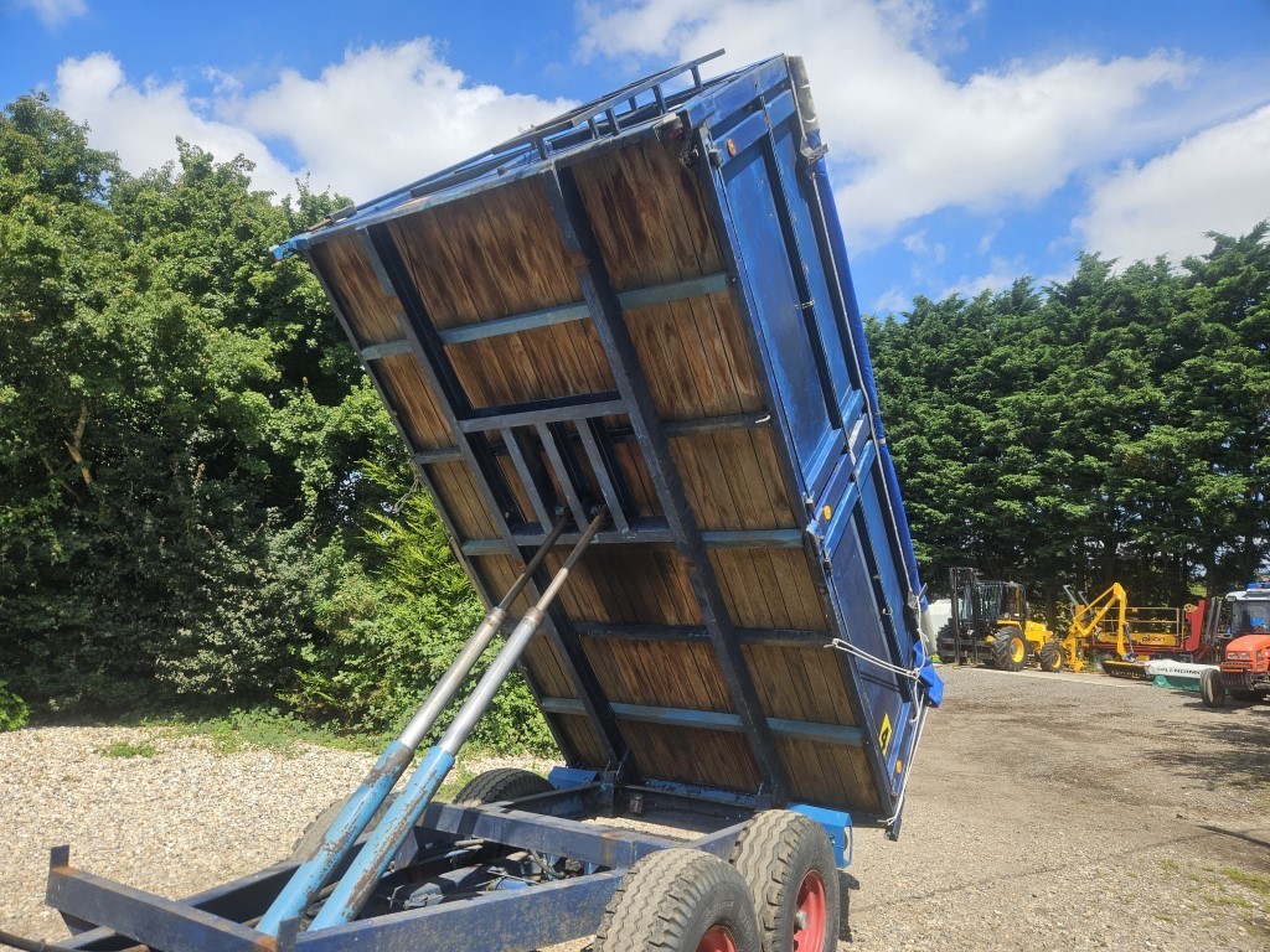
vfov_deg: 58.9
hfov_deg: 73.9
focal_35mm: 23
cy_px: 476
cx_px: 635
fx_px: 844
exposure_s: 1/1081
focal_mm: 5.4
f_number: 1.8
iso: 25
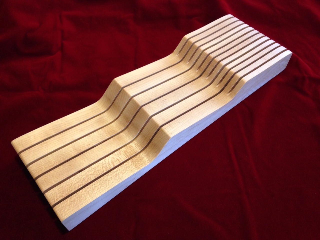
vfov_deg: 42.9
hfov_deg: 55.4
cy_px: 120
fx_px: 305
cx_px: 160
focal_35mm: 33
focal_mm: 4.12
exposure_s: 1/20
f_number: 2.4
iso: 160
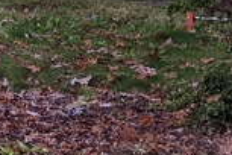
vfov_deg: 7.1
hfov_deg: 8.6
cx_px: -520
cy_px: -115
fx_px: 1211
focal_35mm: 188
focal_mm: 4.44
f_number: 1.8
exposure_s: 1/120
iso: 53
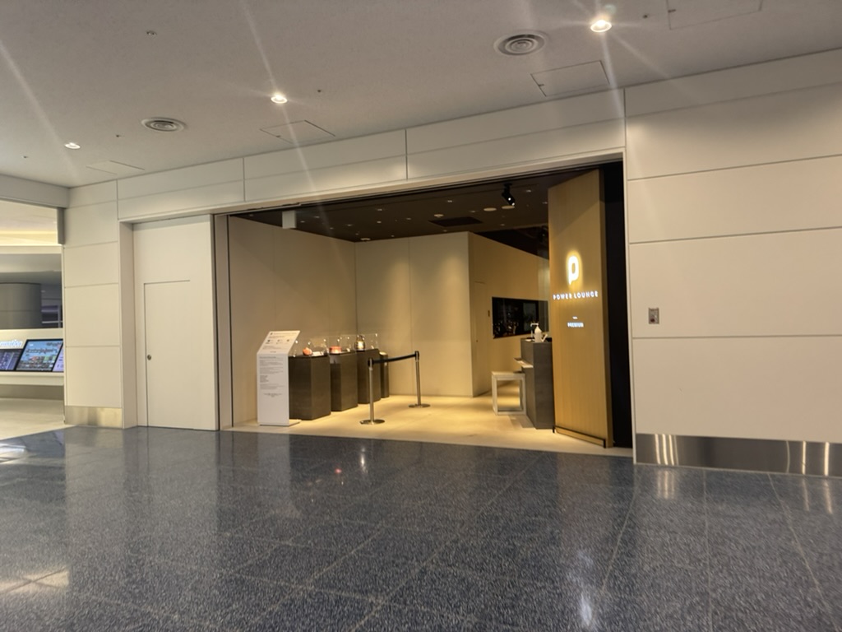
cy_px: 316
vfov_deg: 56.8
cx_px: 421
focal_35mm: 24
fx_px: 584
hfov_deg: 71.6
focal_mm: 6.76
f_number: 1.78
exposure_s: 1/100
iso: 200
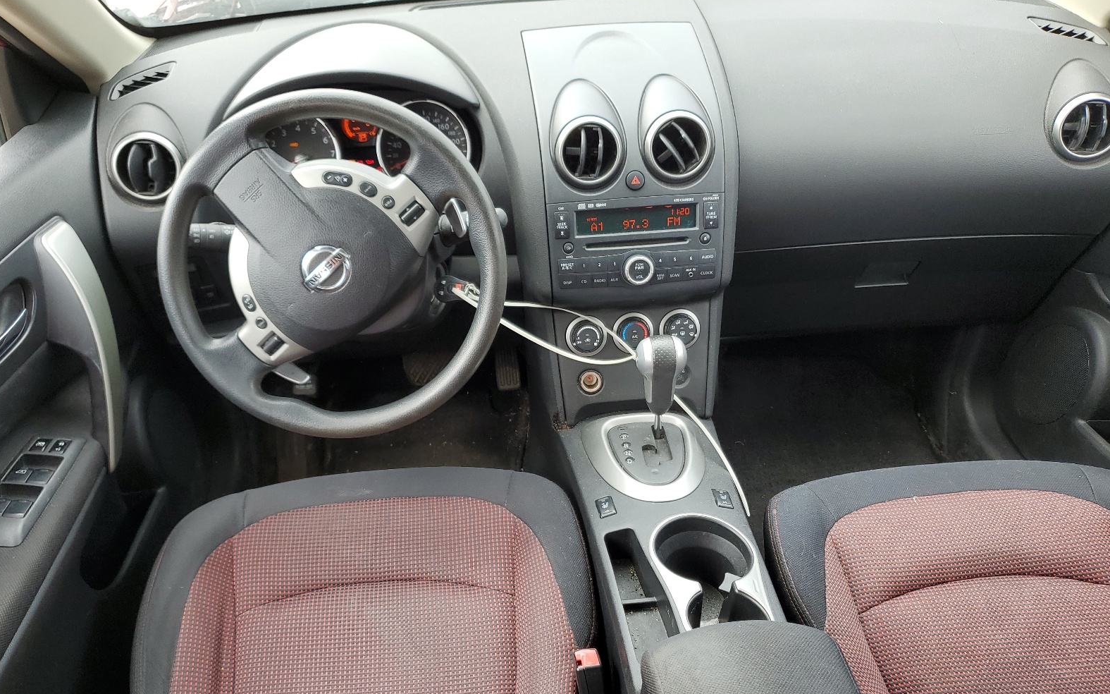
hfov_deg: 66.5
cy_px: 417
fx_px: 847
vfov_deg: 44.3
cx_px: 548
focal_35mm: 28
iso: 50
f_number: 1.5
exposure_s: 1/192
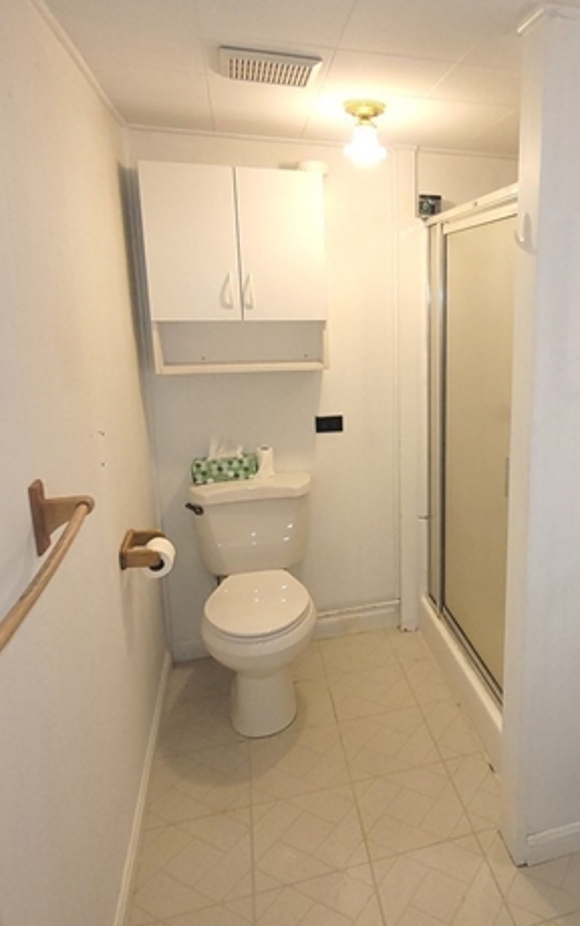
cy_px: 429
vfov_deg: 77.0
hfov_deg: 50.1
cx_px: 457
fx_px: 581
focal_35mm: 23
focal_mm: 2.2
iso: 160
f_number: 2.2
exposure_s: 1/60
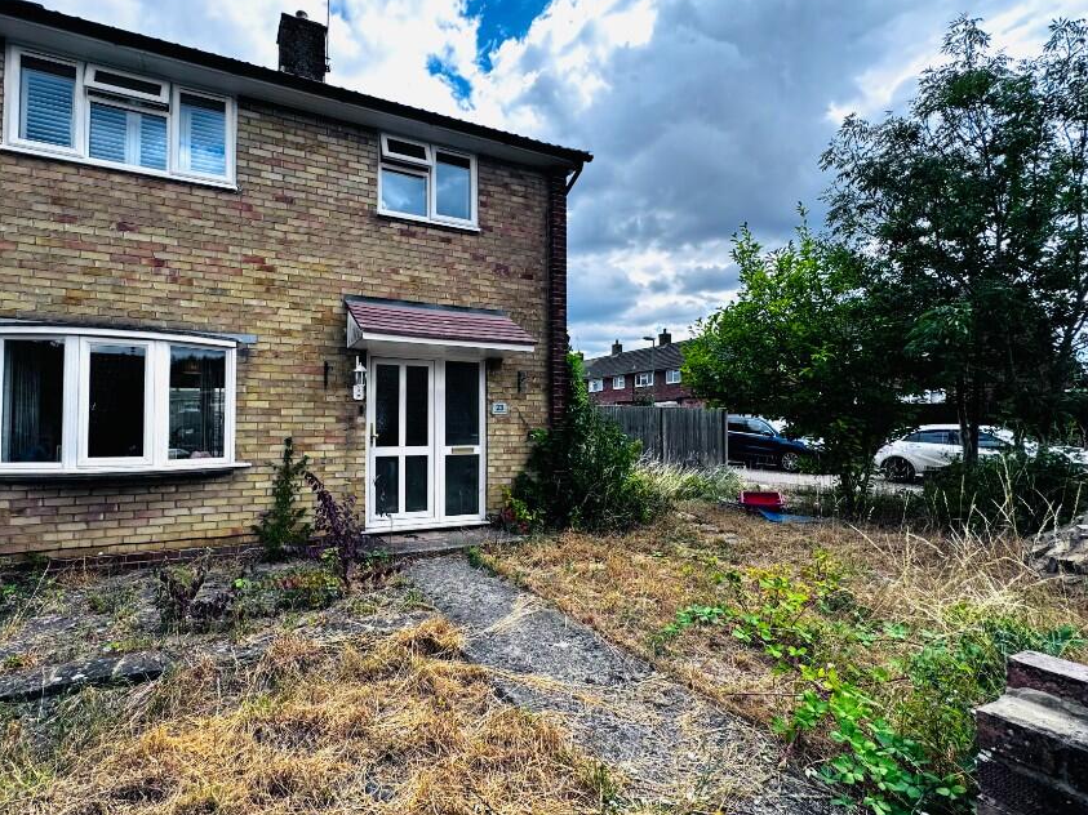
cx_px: 470
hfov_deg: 90.5
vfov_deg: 74.7
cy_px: 413
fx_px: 534
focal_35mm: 17
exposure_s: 1/868
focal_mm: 2.22
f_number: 2.2
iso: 50
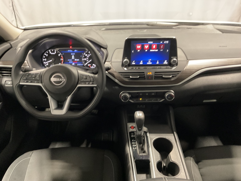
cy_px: 90
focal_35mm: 29
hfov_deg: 61.7
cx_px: 120
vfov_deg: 48.2
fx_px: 202
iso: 320
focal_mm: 3
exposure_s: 1/25
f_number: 1.8
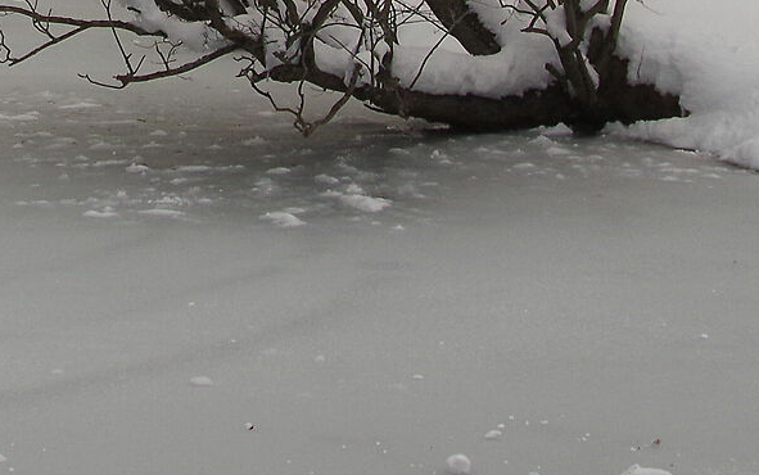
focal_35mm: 128
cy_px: -488
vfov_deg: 9.5
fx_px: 2649
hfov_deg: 15.8
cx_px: -119
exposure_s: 1/80
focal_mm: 21
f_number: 6.3
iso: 400
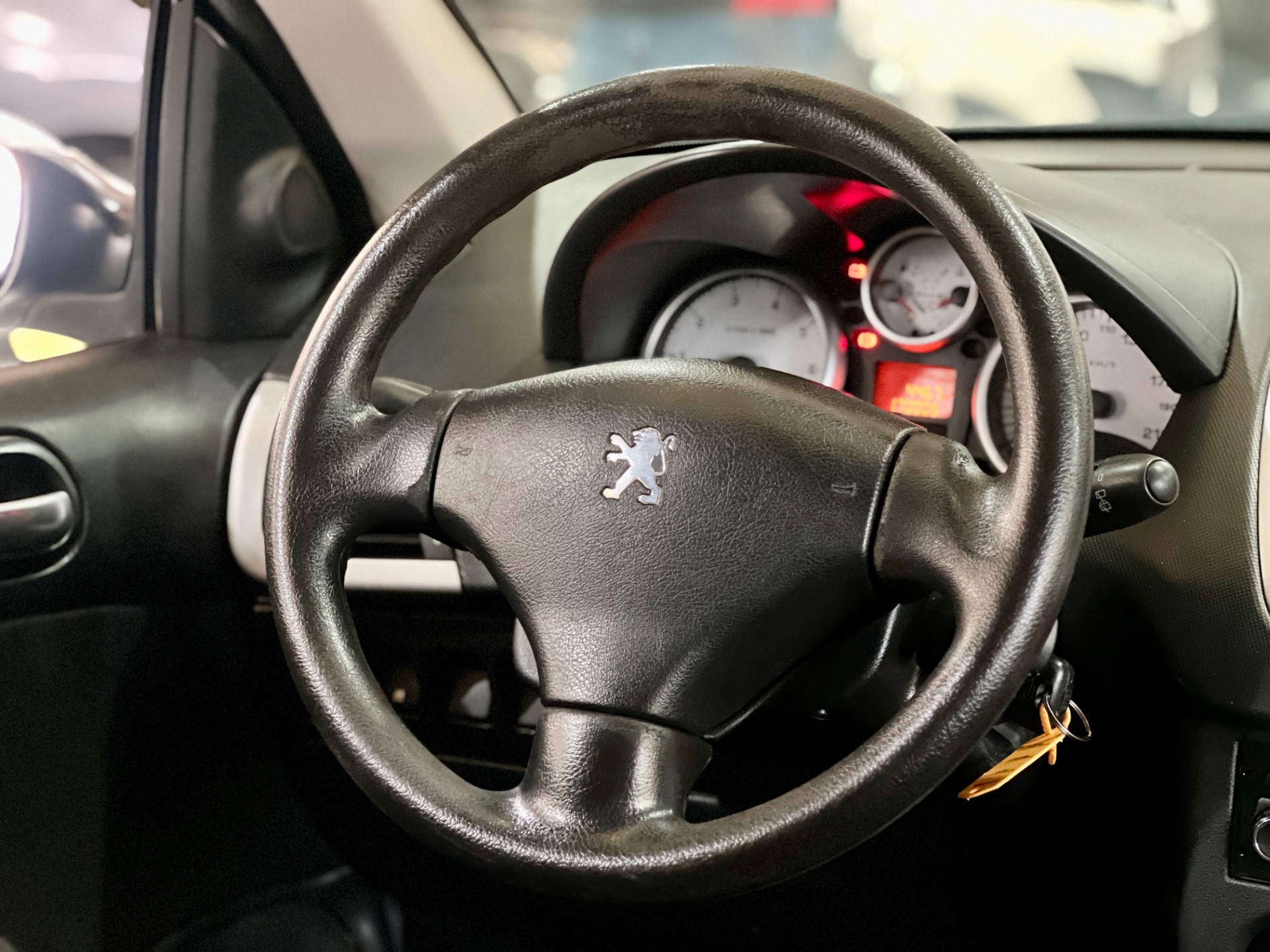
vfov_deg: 19.1
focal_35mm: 77
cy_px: 476
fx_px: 2825
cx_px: 635
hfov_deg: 25.3
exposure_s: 1/15
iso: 1000
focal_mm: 9
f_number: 2.8
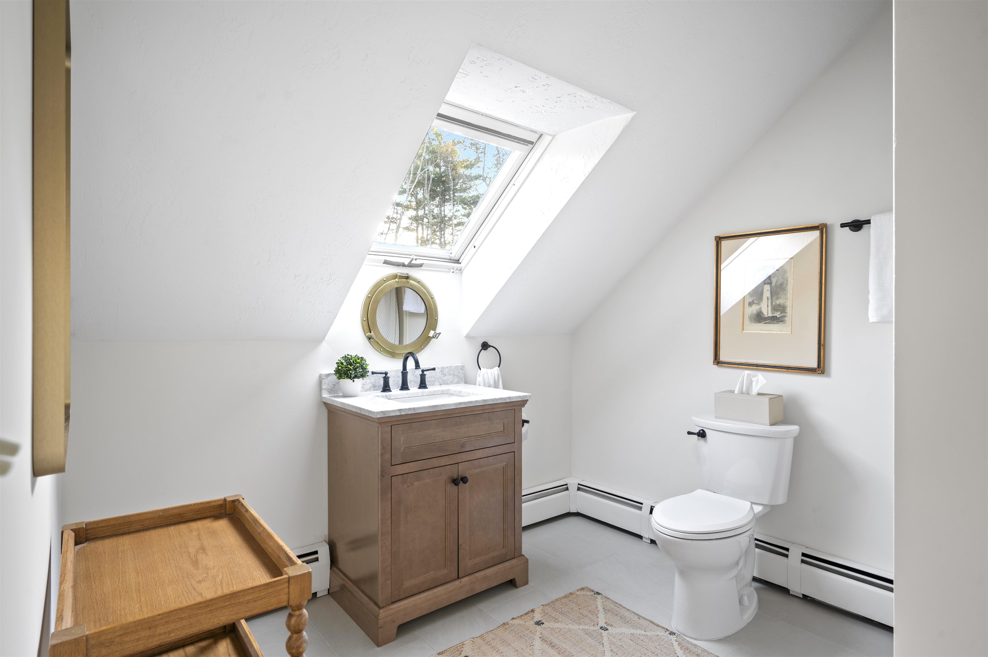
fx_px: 521
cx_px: 494
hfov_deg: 87.0
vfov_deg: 64.5
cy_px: 328
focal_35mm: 19
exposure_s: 3
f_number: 7.1
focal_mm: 19
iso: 250
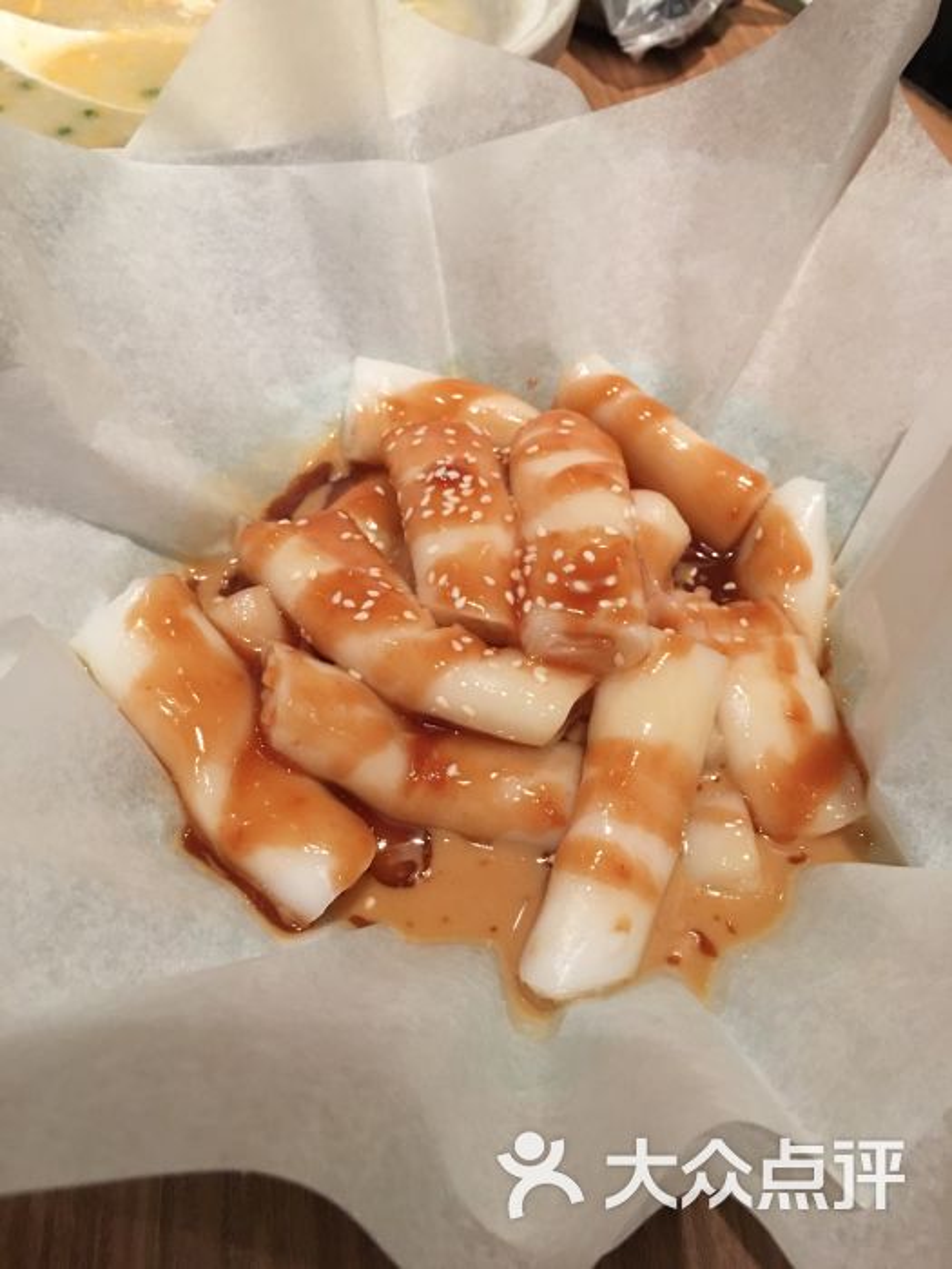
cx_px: 476
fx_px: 1063
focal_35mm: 29
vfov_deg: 61.7
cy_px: 634
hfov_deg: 48.2
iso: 100
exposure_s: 1/17
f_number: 2.2
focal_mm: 4.15
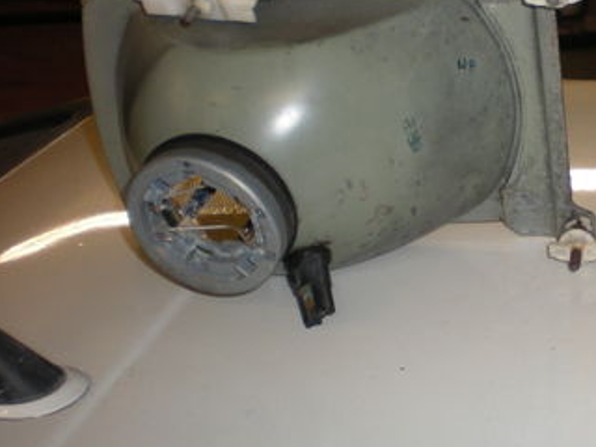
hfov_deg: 24.5
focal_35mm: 76
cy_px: 112
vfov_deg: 19.3
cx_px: 589
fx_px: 1309
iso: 64
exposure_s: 1/30
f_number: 3.1
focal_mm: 6.3
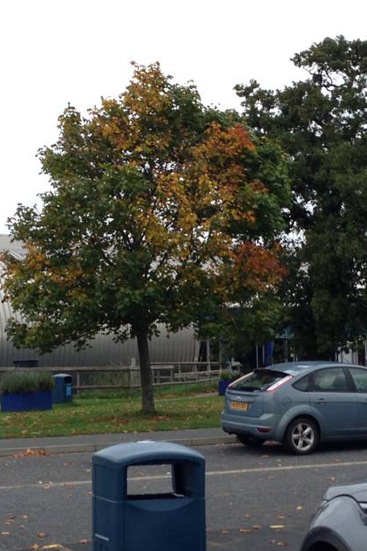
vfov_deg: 23.4
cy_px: 279
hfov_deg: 15.7
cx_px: 190
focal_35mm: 87
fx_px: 1330
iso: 50
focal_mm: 4.12
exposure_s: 1/526
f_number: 2.4
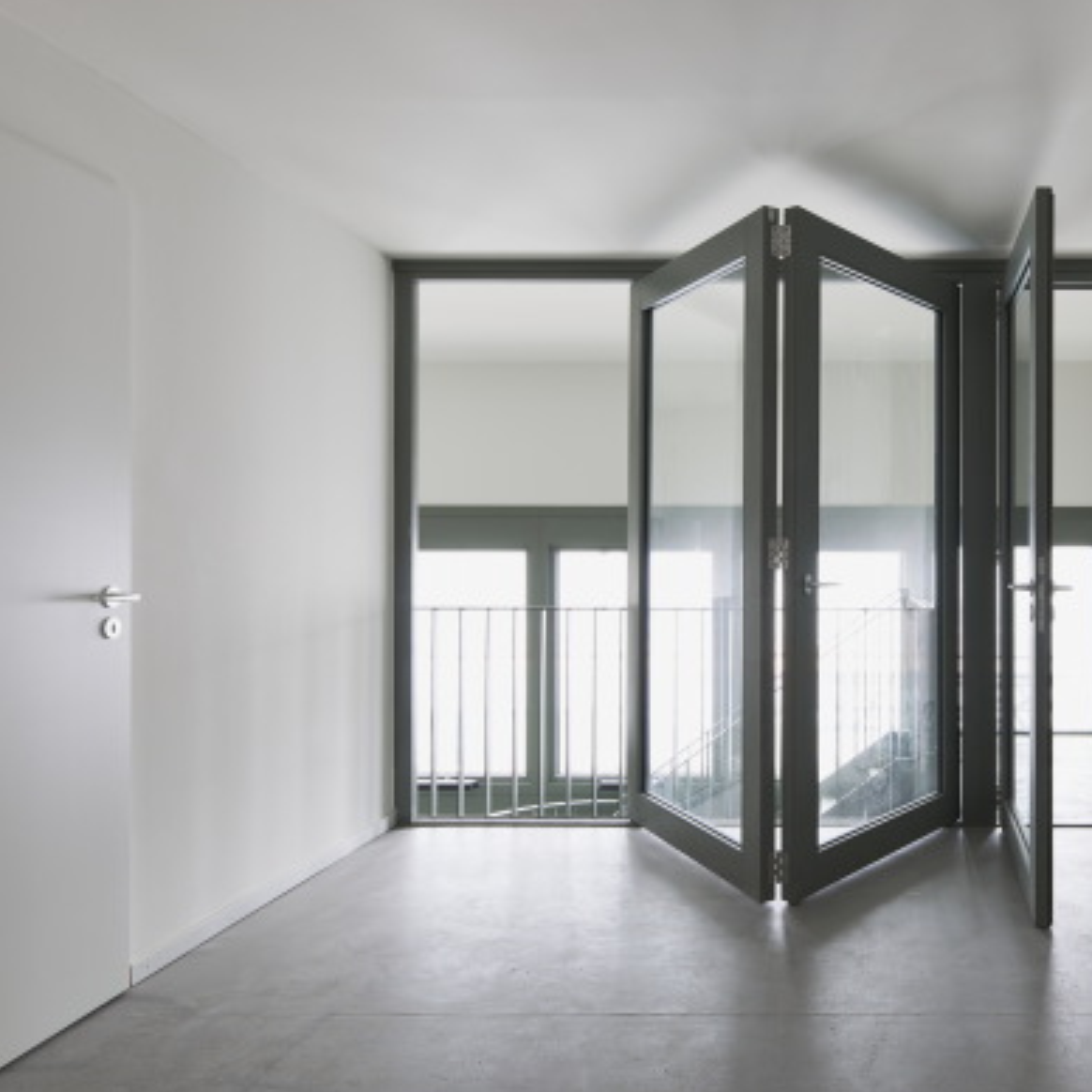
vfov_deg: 62.9
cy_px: 543
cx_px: 842
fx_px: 892
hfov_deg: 59.0
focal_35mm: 25
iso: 100
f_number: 9
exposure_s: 1.3
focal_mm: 19
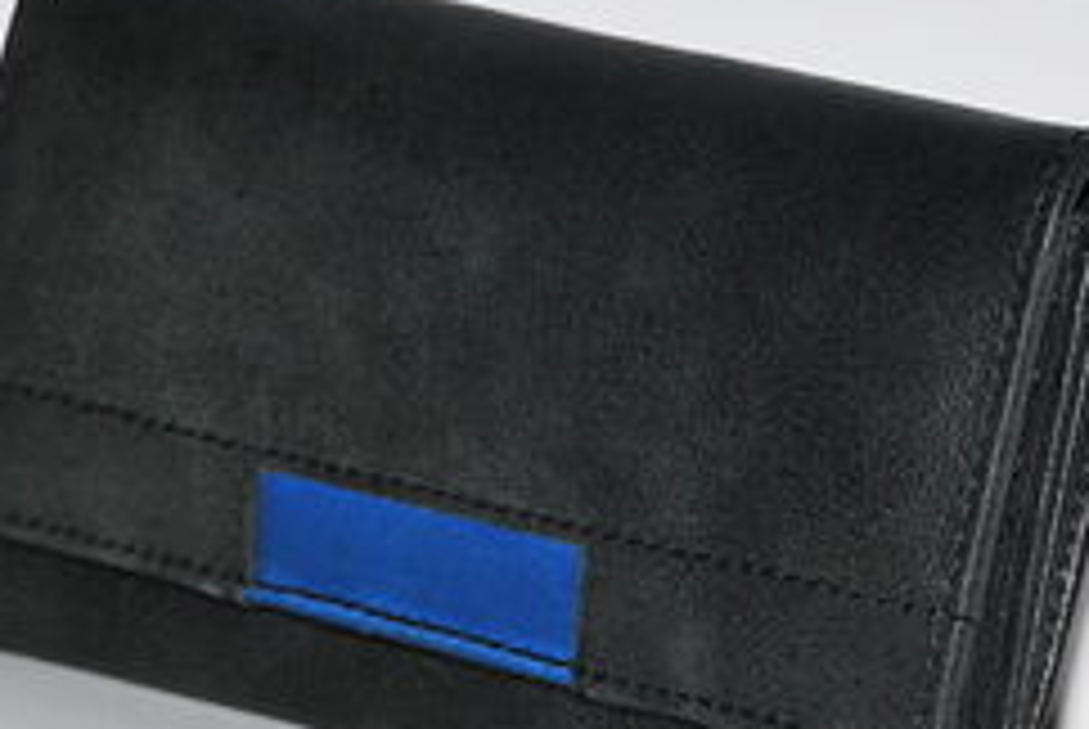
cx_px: 504
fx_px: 8450
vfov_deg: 4.9
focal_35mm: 279
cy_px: 398
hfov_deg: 7.4
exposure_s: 1/160
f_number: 5.6
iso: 400
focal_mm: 90
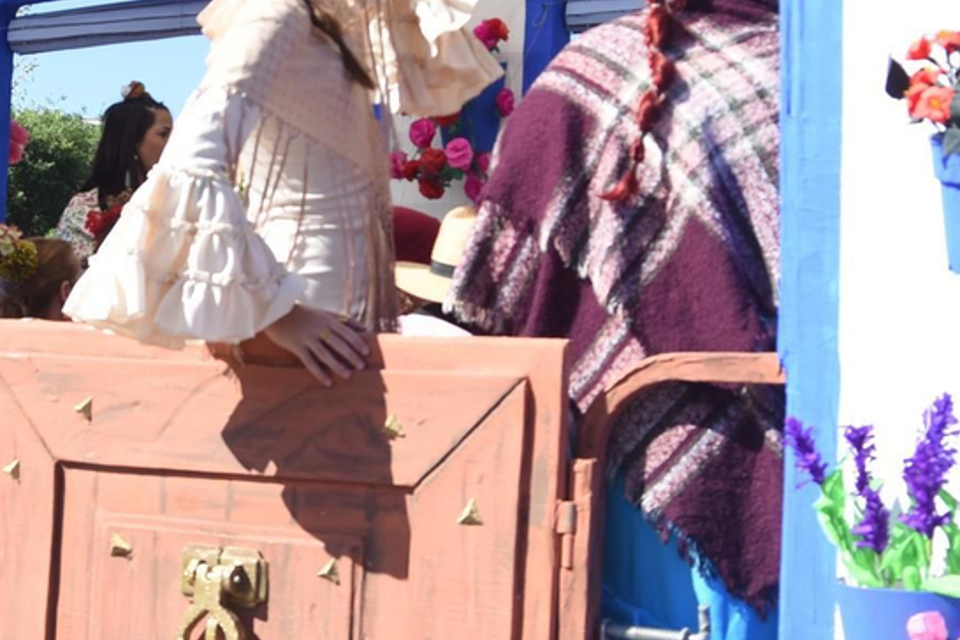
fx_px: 2266
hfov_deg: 23.7
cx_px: 269
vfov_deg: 16.0
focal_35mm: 85
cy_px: 188
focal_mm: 29
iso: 100
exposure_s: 1/200
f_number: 9
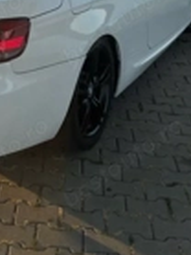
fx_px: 553
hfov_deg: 19.4
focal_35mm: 75
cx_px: 33
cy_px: -99
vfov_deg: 22.5
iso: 50
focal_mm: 5.96
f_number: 1.6
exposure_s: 1/1328
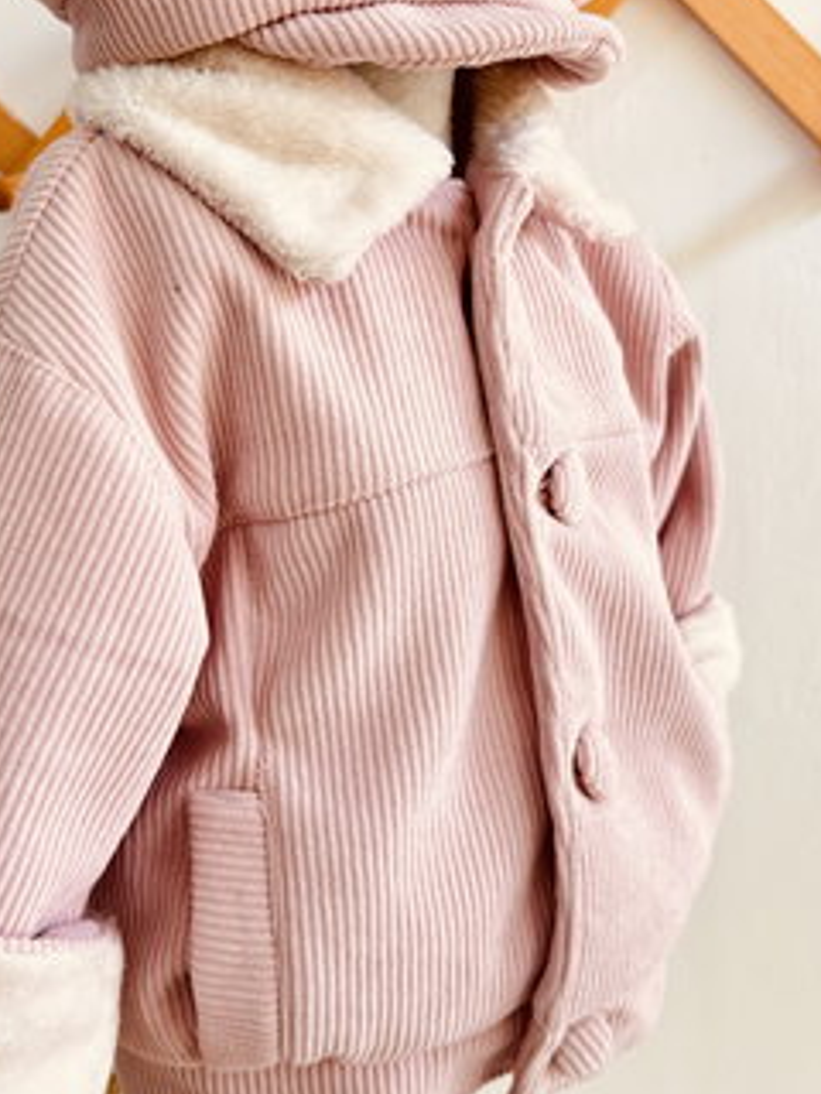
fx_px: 1265
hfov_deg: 35.8
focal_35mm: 40
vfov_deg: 46.7
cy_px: 480
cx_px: 308
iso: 100
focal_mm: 6.76
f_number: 1.78
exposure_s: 1/121
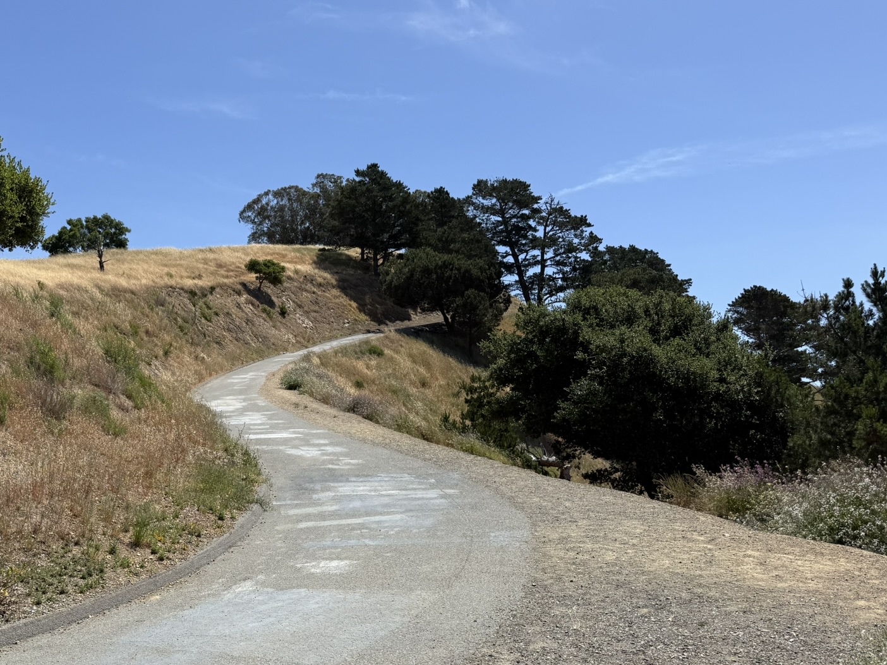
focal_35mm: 35
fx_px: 897
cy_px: 354
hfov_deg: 50.8
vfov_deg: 40.7
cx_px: 243
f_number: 1.78
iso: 80
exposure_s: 1/5714
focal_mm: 6.76
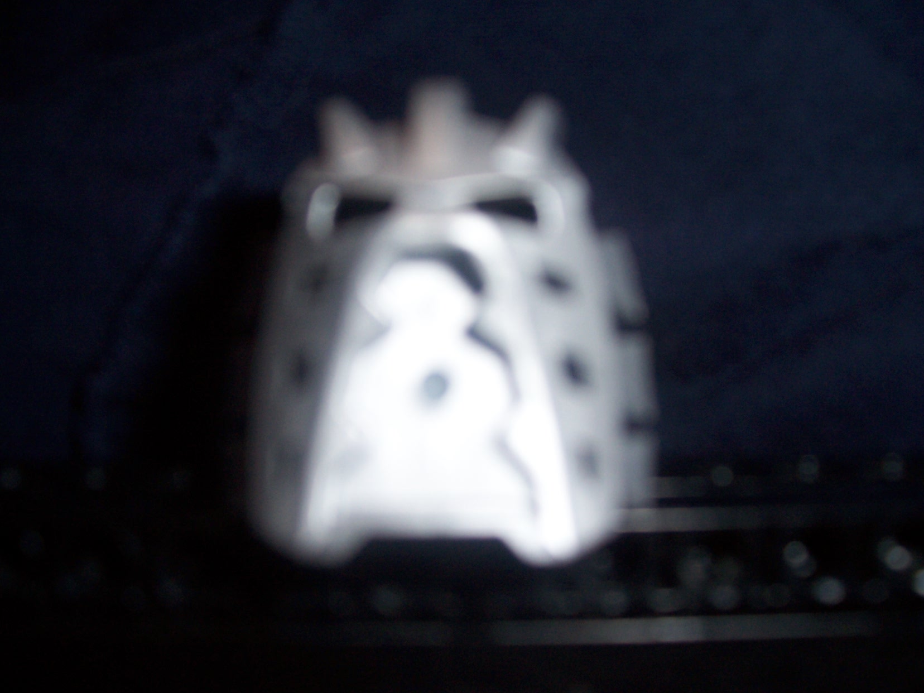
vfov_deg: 41.8
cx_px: 462
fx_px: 908
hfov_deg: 54.0
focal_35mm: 34
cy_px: 346
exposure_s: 1/60
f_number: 2.7
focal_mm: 5.6
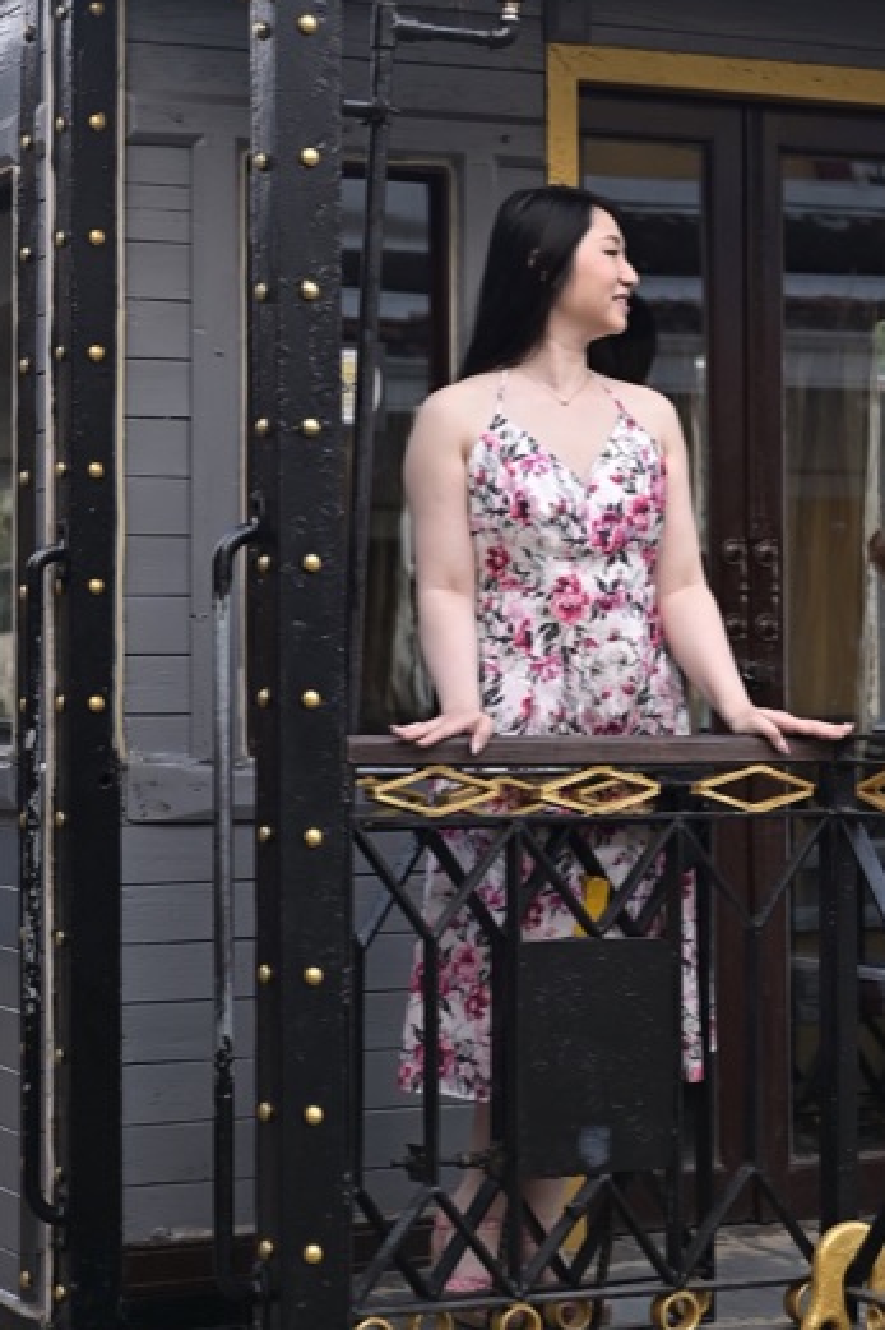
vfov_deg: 21.6
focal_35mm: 94
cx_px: 474
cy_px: 421
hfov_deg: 14.5
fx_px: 3468
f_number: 3.5
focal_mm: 35
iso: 250
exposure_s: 1/250
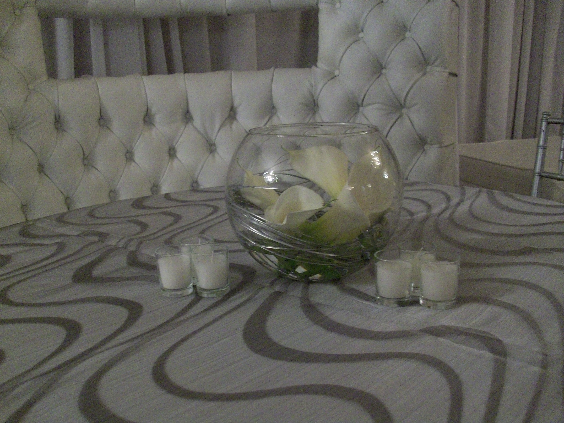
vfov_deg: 41.8
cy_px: 212
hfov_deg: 54.0
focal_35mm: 34
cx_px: 282
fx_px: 554
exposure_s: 1/8
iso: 200
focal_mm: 5.7
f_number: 2.8
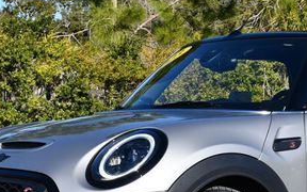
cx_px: 249
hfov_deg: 16.3
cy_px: 116
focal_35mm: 127
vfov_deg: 10.3
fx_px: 1063
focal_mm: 28
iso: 100
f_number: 8
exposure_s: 1/250
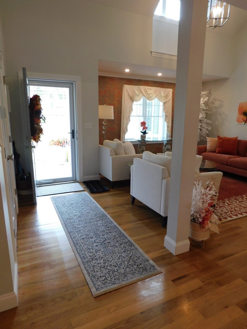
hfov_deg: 58.9
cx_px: 124
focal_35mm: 23
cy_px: 164
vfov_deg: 73.9
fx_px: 219
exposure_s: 1/40
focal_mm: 4
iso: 125
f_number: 3
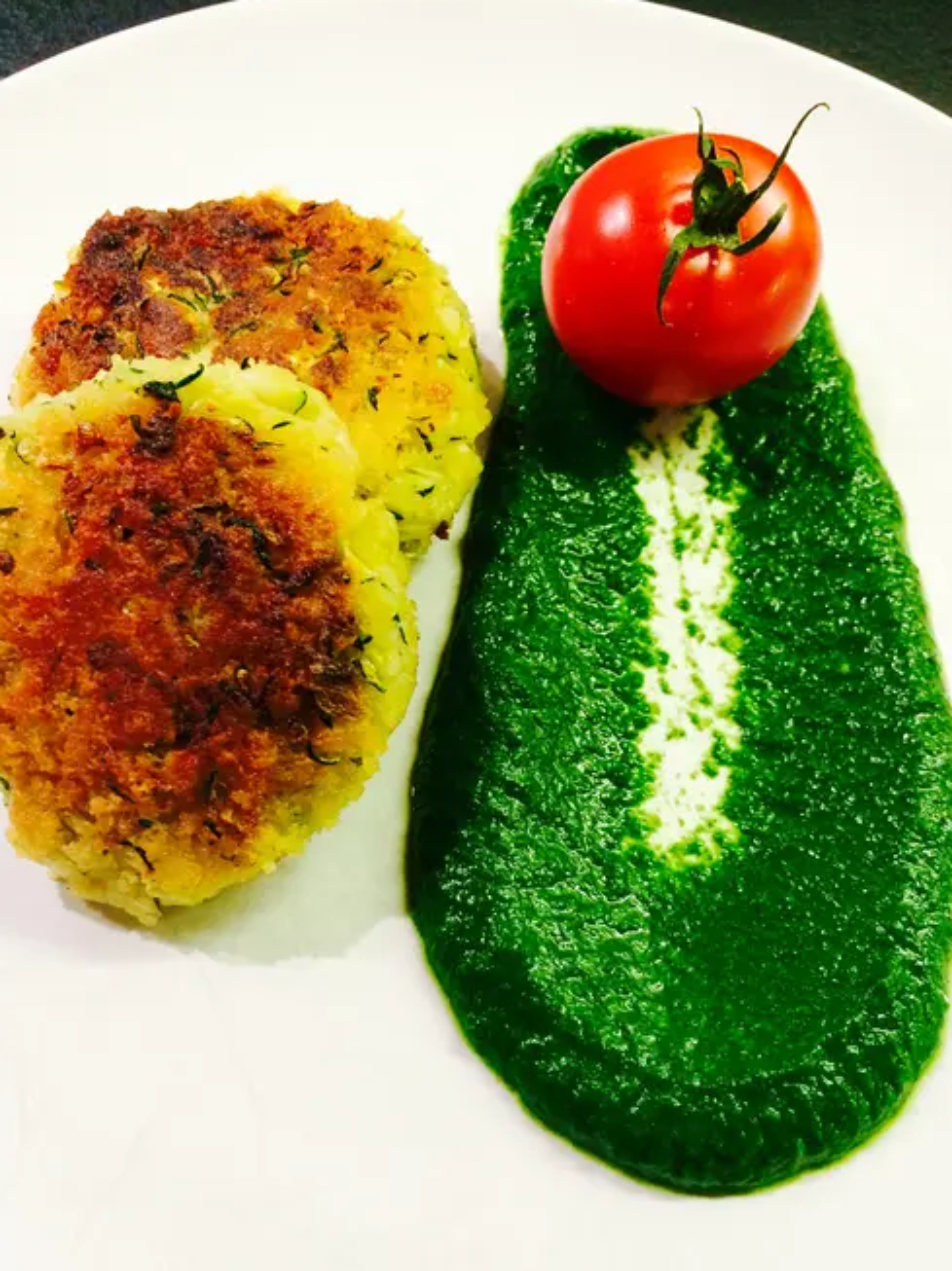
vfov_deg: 56.7
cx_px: 448
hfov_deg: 44.1
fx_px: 1175
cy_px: 695
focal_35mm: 32
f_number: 2.2
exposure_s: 1/33
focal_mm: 4.15
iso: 160
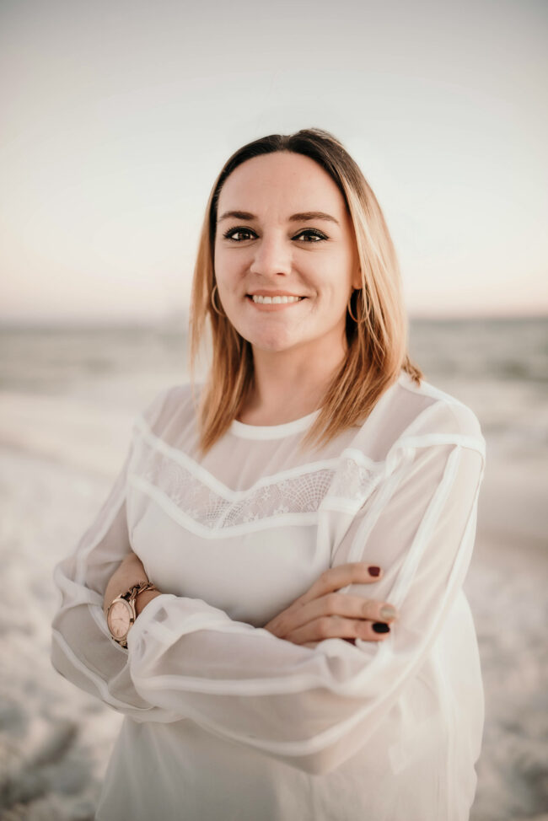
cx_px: 274
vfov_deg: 54.4
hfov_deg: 37.9
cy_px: 410
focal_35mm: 35
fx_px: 799
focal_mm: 35
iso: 400
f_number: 1.4
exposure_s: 1/640
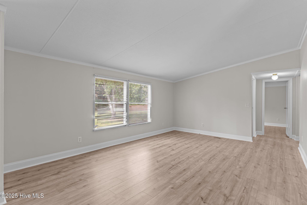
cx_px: 154
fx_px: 145
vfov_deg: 70.4
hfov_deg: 93.3
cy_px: 102
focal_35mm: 17
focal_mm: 17
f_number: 8
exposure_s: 1/2.5
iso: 160
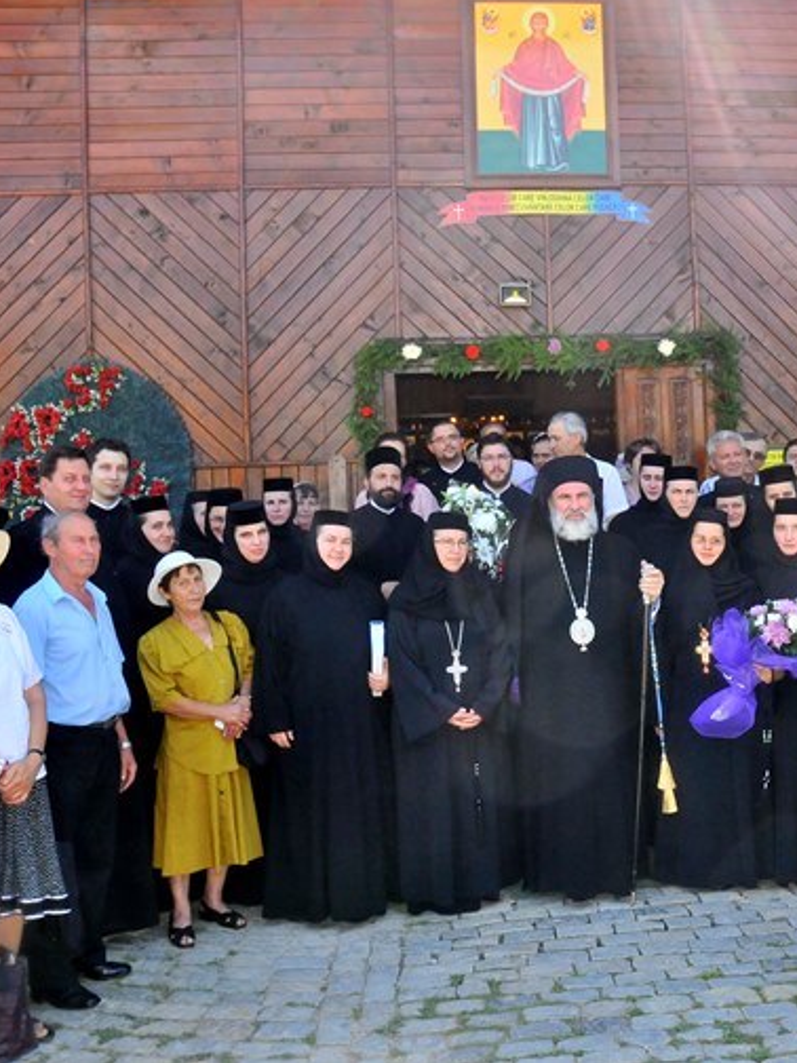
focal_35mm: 40
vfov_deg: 46.8
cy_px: 523
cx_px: 629
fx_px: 1228
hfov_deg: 34.9
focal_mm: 18
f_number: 7.1
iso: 800
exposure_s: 1/320
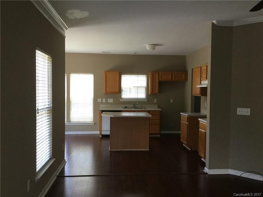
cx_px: 132
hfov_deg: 58.4
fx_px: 236
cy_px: 98
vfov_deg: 45.4
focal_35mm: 31
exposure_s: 1/30
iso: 32
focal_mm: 3.3
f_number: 2.4
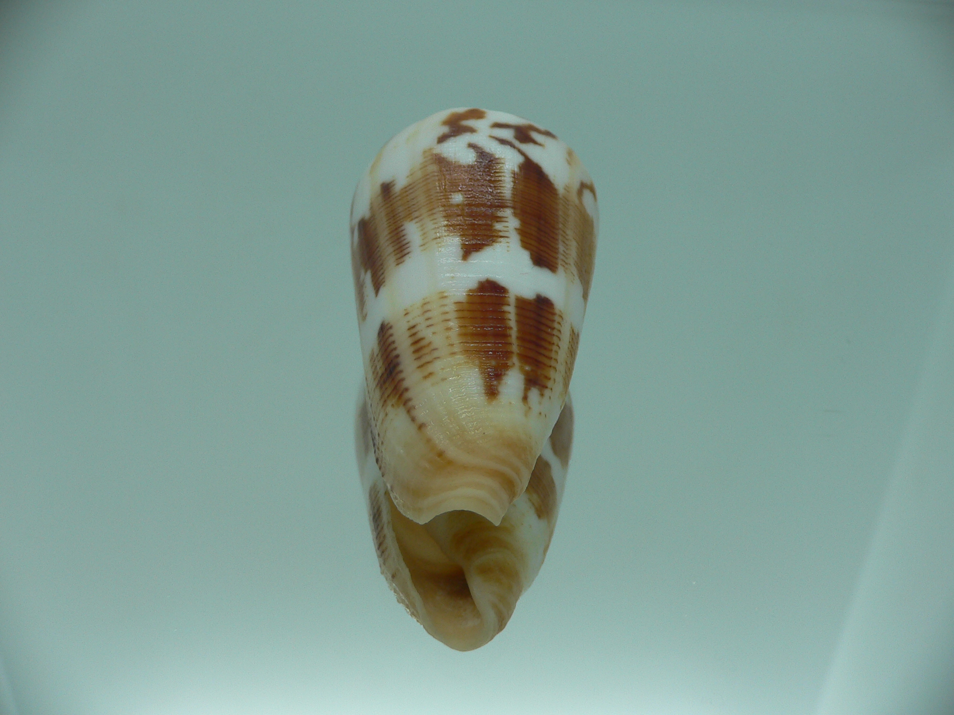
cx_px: 477
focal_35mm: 35
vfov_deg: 40.7
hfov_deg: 52.6
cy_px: 358
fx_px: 965
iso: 80
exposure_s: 1/80
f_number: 2.8
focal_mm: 4.6
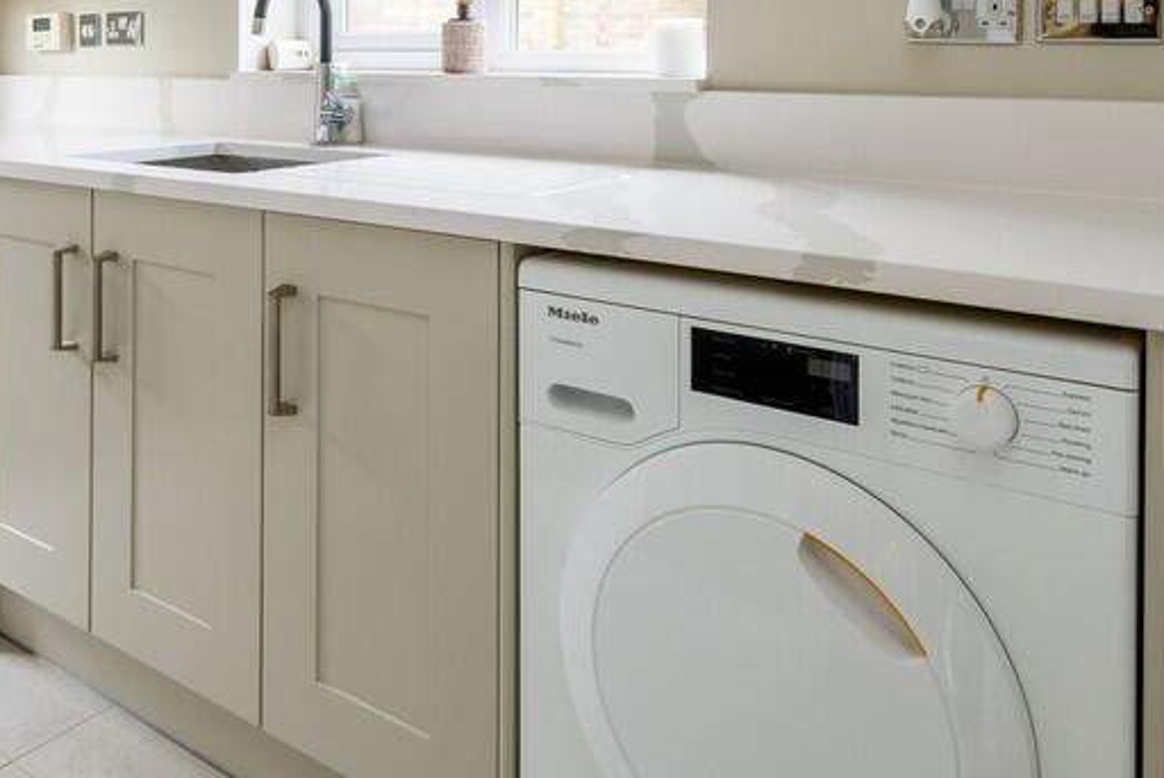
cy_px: 81
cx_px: 430
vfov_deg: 40.4
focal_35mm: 30
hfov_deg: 61.0
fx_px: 971
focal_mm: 10.3
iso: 160
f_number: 7.1
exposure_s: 1/10
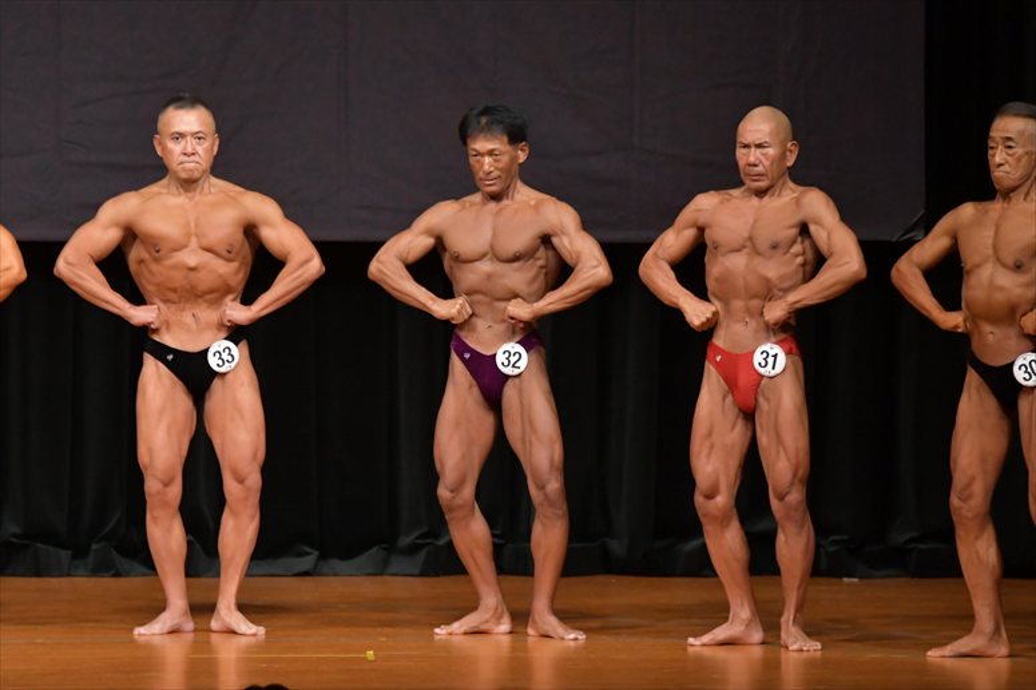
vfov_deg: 5.1
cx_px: 518
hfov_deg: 7.6
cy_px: 345
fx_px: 7766
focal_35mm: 270
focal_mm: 180
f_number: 5.6
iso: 5000
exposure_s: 1/400
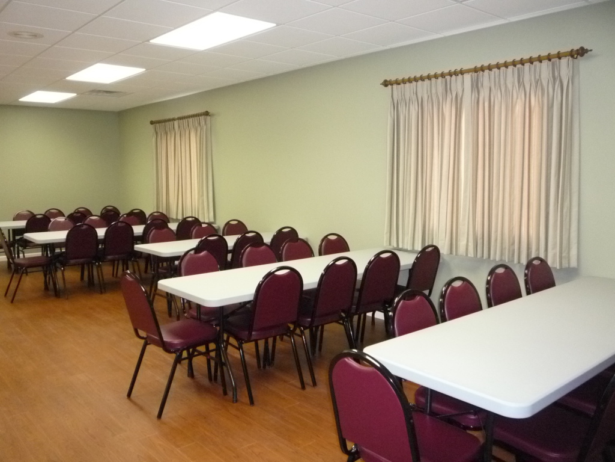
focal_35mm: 30
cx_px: 308
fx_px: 533
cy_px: 231
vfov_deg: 46.8
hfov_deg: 60.0
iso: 640
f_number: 3.3
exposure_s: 1/30
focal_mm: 5.2
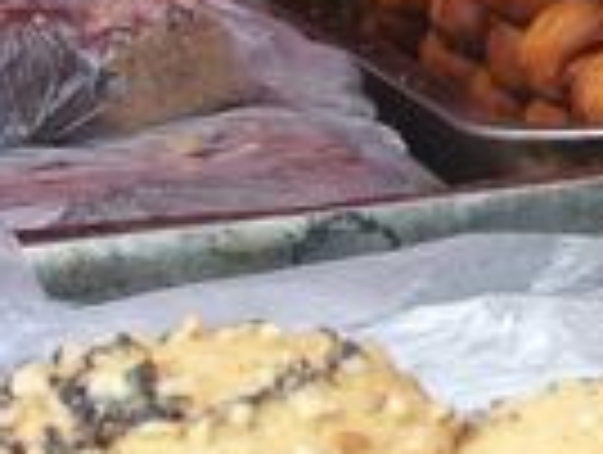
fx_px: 3106
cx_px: 1786
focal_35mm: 178
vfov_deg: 8.4
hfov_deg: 9.0
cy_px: 128
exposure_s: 1/250
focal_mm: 11.8
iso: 100
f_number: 4
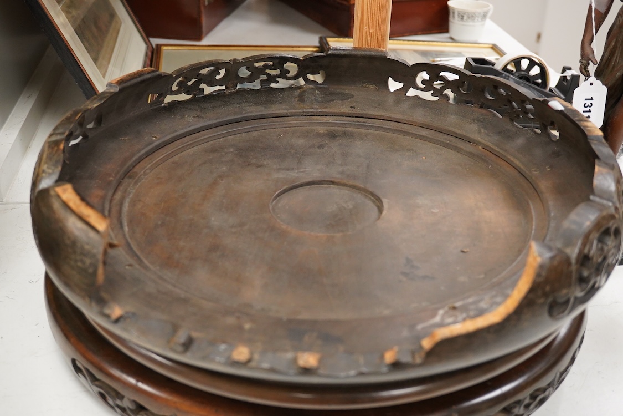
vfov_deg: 29.9
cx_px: 312
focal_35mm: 45
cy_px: 208
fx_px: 779
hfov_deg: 43.6
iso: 2500
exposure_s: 1/160
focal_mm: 30
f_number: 7.1
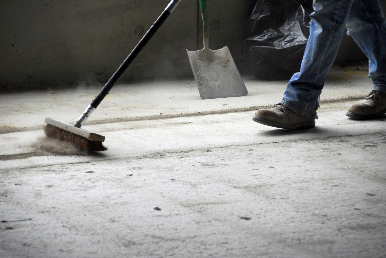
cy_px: 129
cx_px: 193
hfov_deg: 10.5
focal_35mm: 195
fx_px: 2093
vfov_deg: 7.1
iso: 200
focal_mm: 130
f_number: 5.6
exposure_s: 1/250
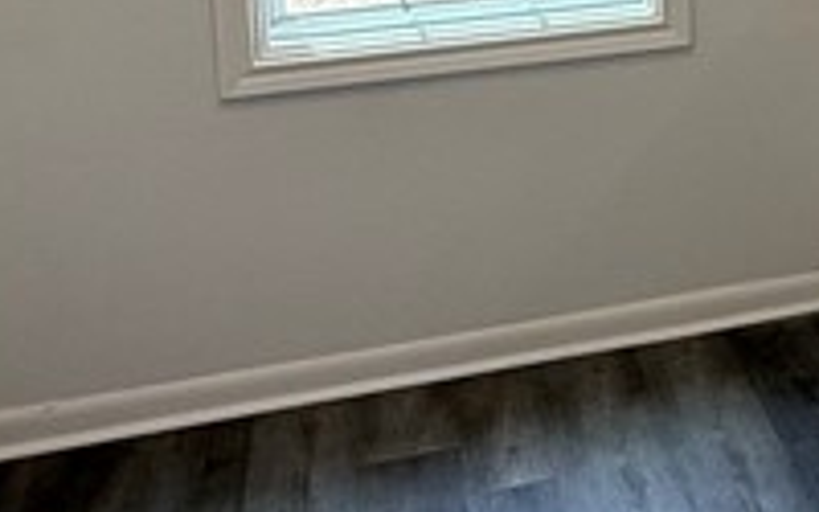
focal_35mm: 76
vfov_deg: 15.9
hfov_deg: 23.8
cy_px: -221
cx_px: 1073
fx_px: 1696
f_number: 2.2
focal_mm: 2.22
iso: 64
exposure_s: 1/69
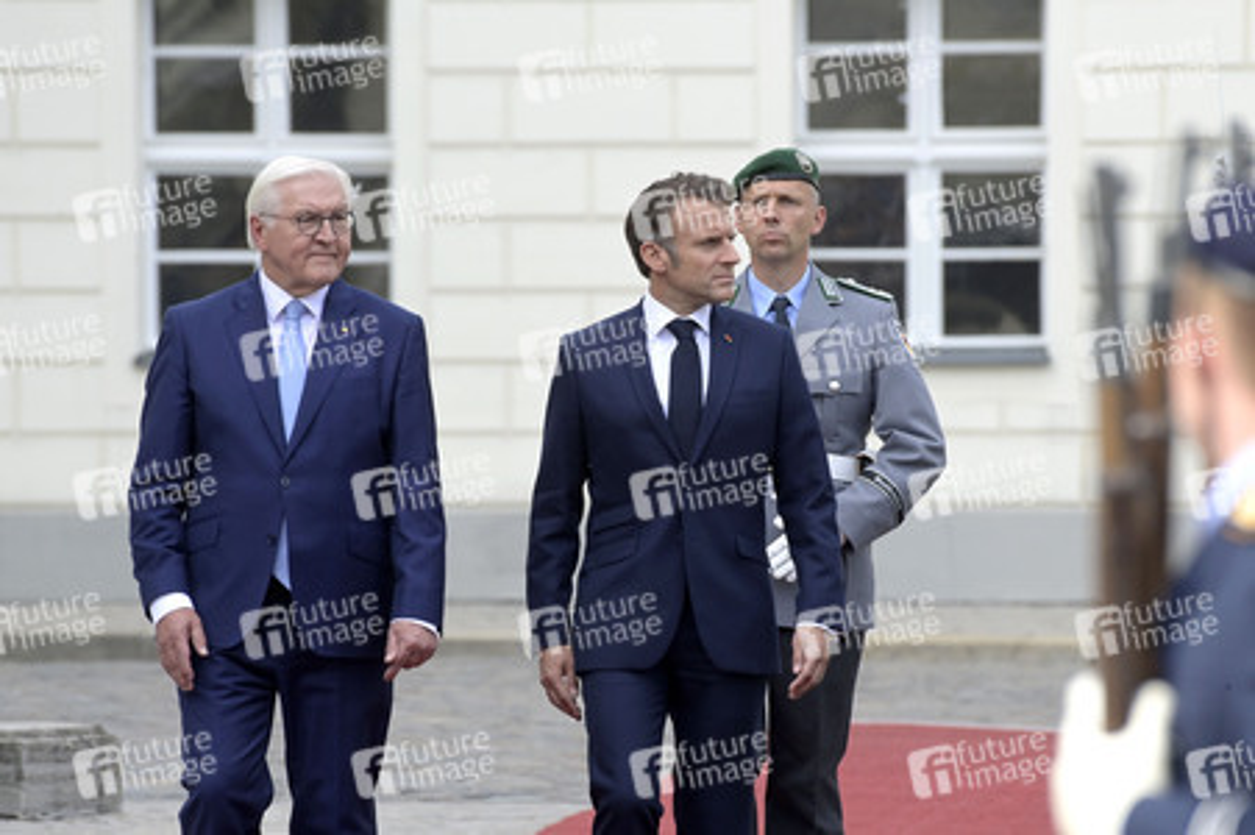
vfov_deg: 2.7
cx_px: 628
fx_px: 17417
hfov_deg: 4.1
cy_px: 418
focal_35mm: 500
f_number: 11
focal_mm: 500
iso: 2500
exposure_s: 1/1250
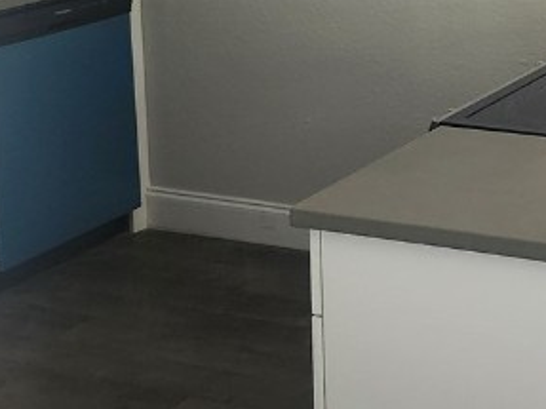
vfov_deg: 17.4
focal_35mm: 82
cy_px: -46
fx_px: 1293
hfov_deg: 22.3
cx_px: 630
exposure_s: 1/120
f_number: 1.8
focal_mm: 5.54
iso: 400
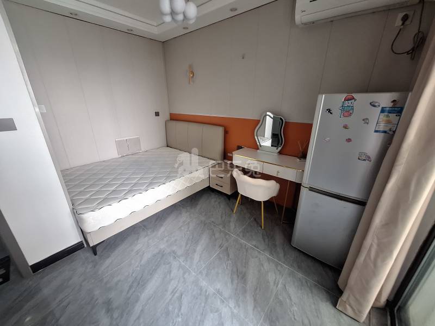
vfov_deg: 89.9
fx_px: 163
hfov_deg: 106.2
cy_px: 163
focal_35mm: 13
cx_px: 218
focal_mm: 1.74
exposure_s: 1/33
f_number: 2.2
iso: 160
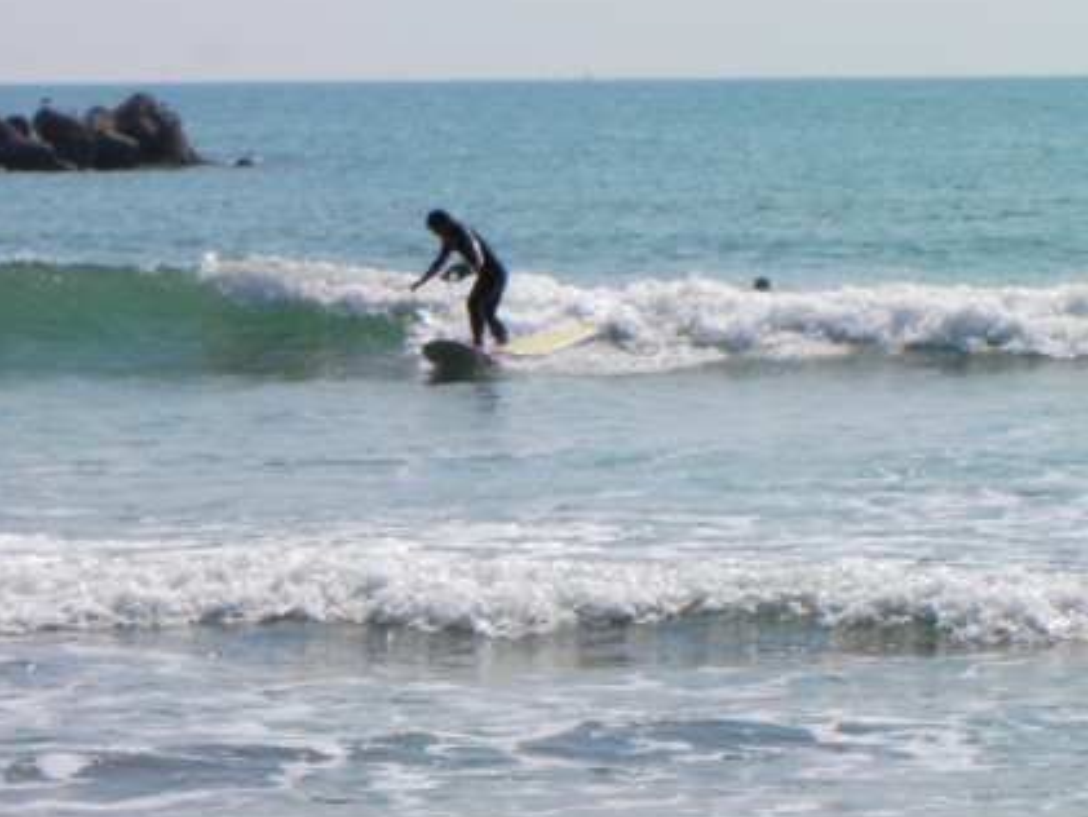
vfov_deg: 5.9
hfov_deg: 7.9
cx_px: 512
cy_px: 230
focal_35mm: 251
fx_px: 7891
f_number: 5.7
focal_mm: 27.7
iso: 50
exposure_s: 1/433
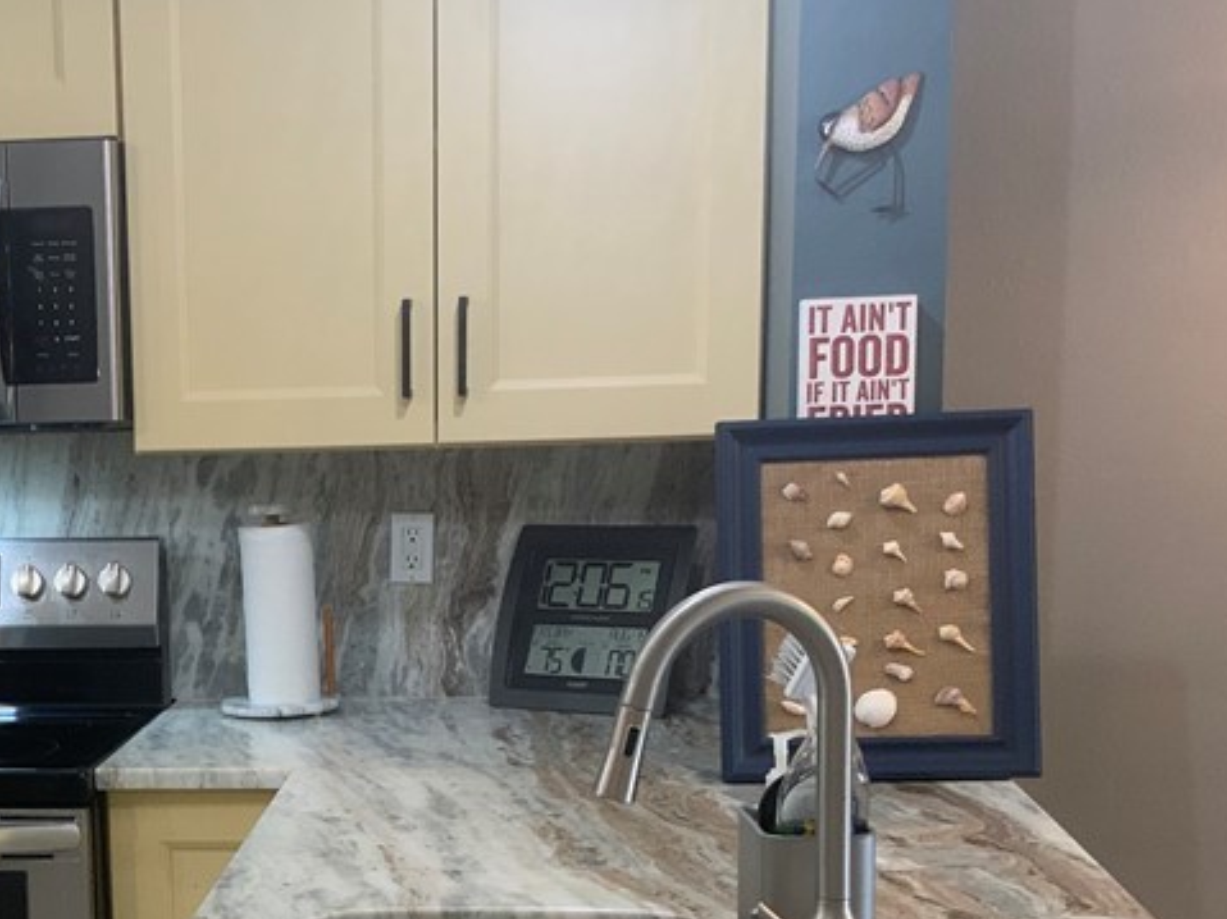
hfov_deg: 30.2
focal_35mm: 62
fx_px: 2197
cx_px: 179
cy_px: 768
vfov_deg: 23.2
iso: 80
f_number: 1.8
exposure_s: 1/60
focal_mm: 3
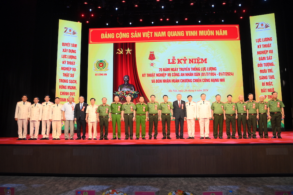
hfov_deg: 63.7
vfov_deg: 44.9
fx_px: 236
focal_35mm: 29
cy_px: 98
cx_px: 146
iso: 640
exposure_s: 1/160
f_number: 3.5
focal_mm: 29
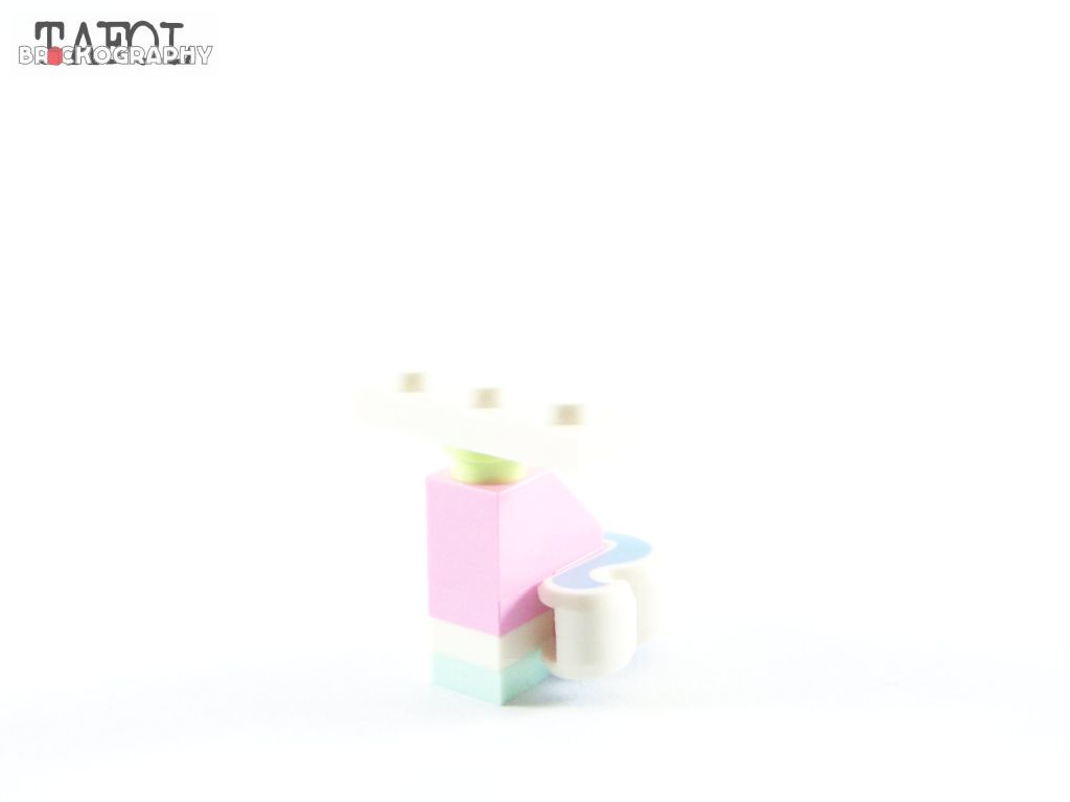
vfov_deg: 24.8
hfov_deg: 32.7
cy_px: 401
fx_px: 1824
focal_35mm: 59
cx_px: 535
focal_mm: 9.8
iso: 400
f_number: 4
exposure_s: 1/60
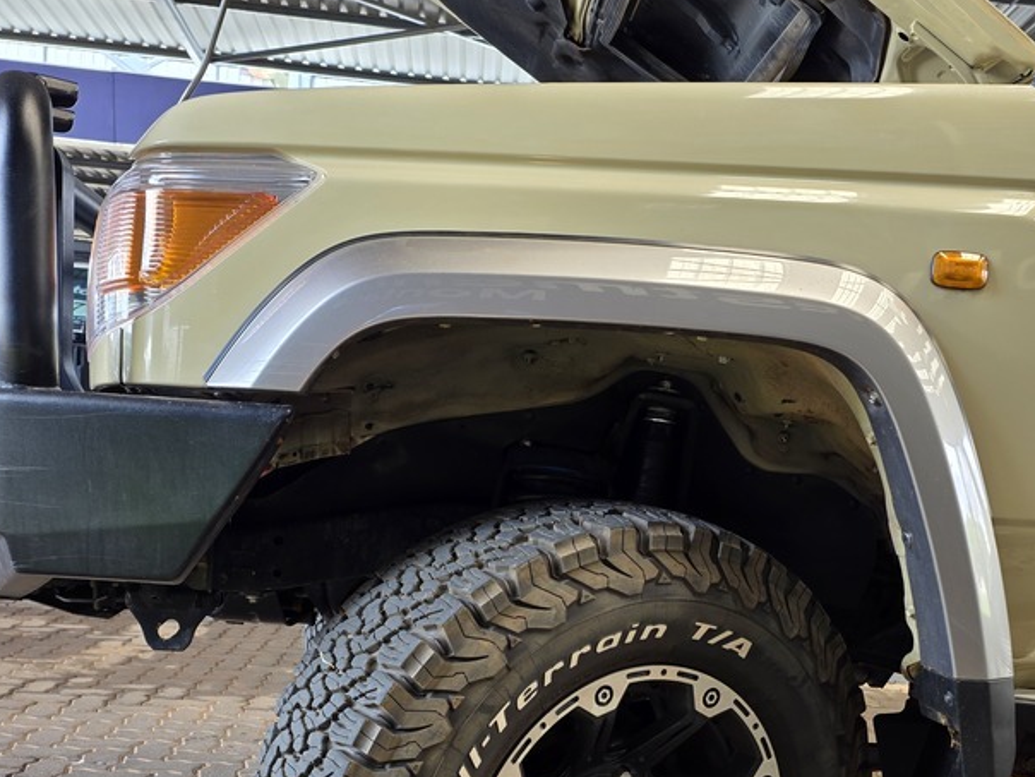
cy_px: 604
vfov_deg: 35.8
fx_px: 1166
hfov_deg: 47.8
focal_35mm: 39
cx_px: 557
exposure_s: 1/180
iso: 50
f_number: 1.7
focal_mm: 6.25
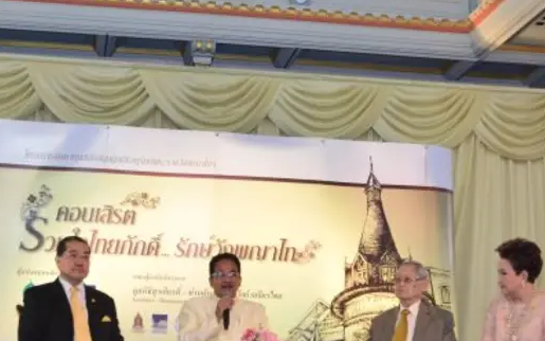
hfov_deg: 37.5
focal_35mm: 54
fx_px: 802
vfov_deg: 23.7
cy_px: 255
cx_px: 262
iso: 2500
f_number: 6.3
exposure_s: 1/125
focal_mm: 35
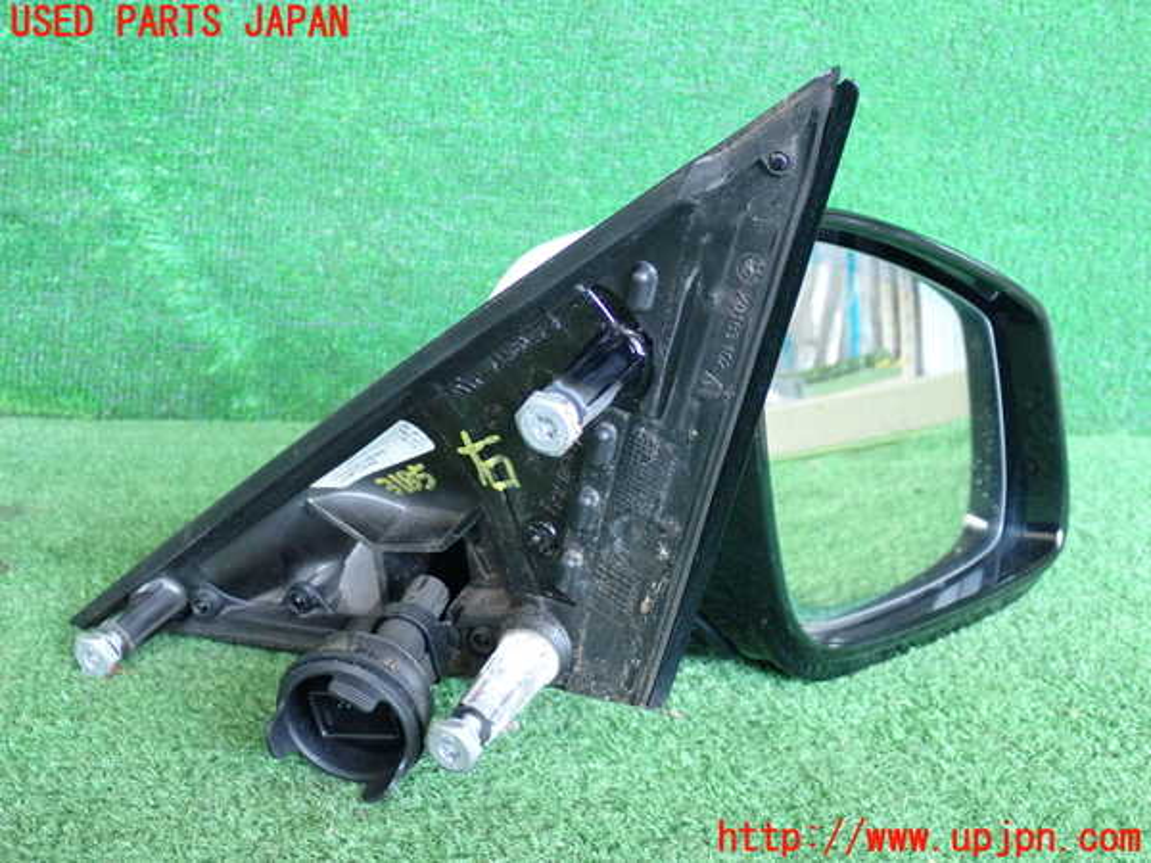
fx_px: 1563
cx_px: 576
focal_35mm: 47
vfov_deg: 30.9
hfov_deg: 40.4
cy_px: 432
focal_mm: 8.4
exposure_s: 1/125
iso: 1000
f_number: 3.1
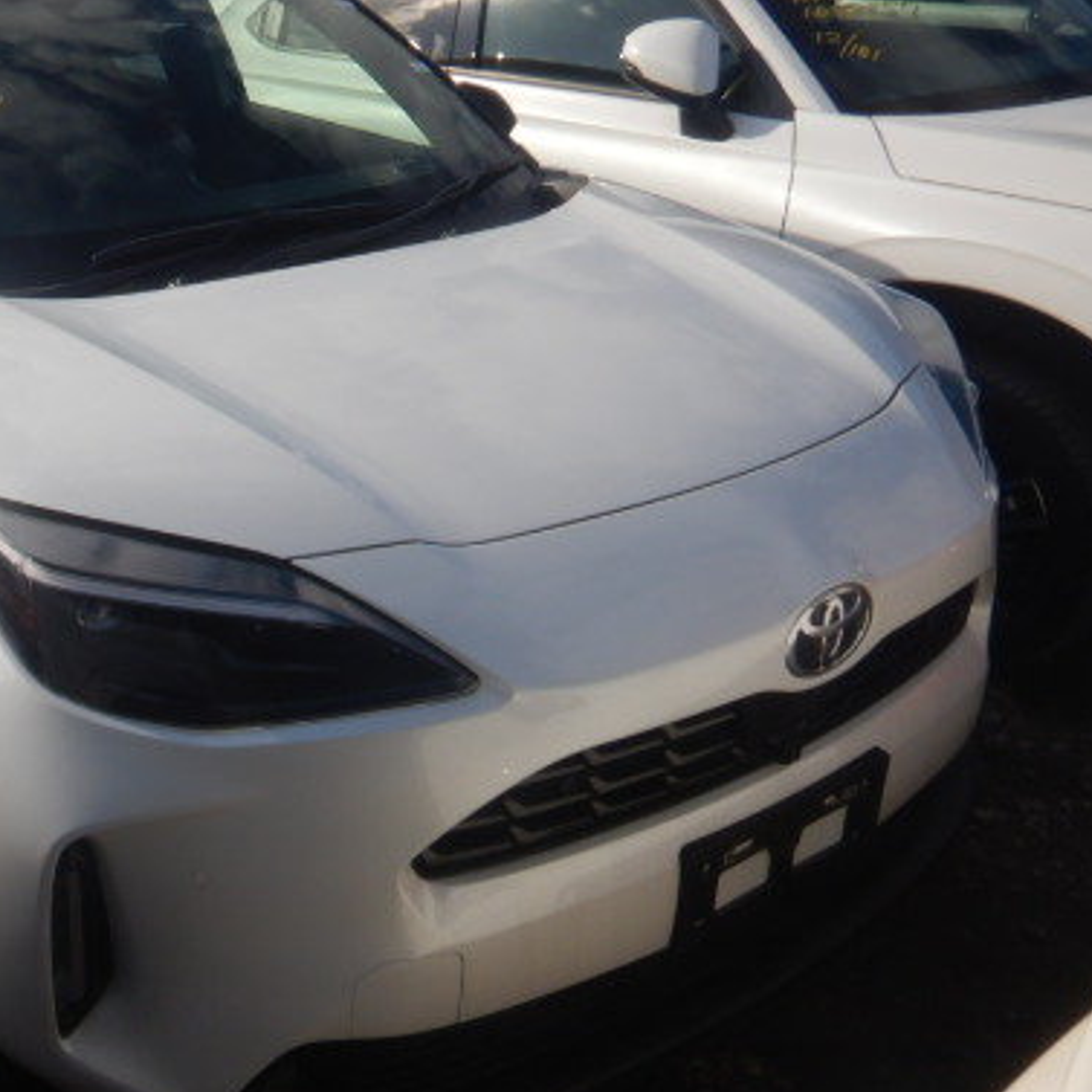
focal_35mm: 36
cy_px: 524
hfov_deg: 43.9
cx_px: 223
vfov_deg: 46.0
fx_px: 1285
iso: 125
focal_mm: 4.3
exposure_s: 1/800
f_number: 2.8
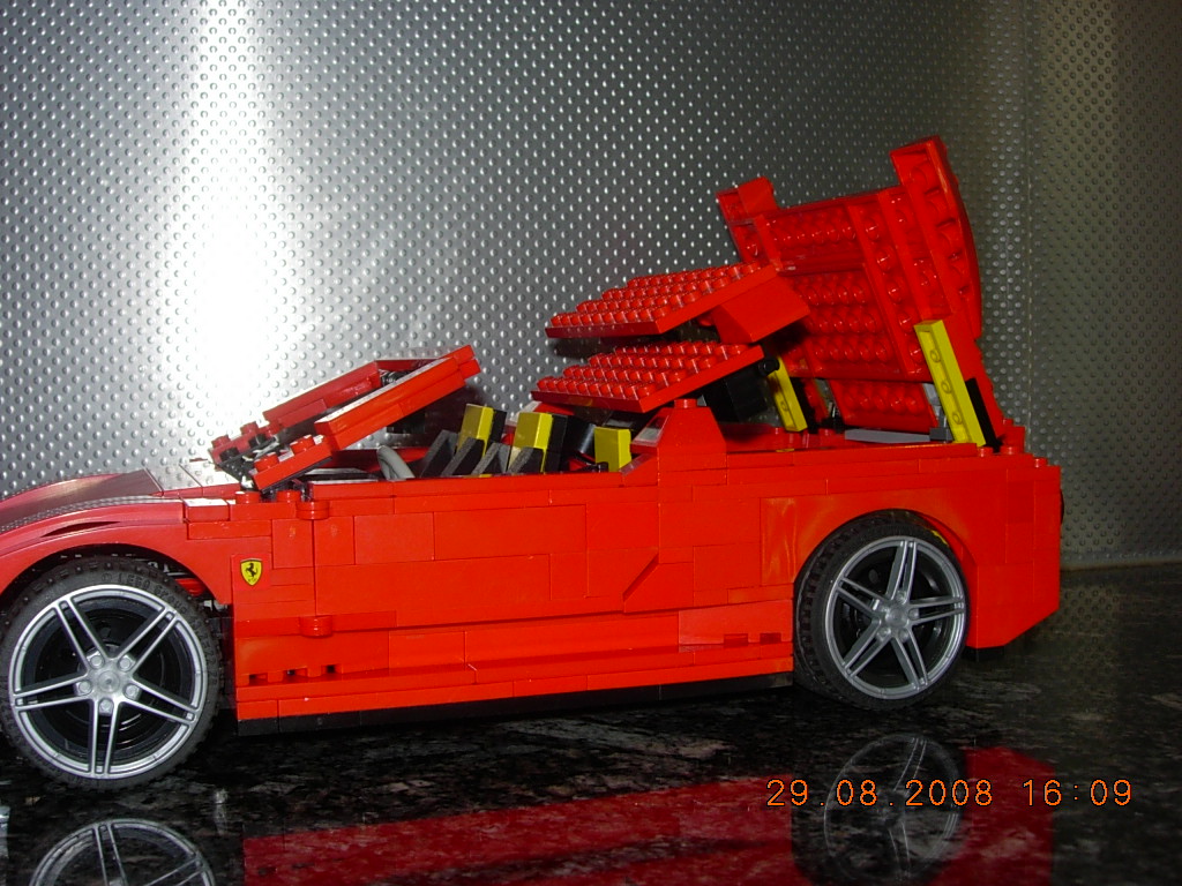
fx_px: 1400
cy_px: 443
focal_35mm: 41
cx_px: 591
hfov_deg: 45.8
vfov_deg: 35.1
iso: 79
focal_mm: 8.5
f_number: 4.9
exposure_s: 1/64
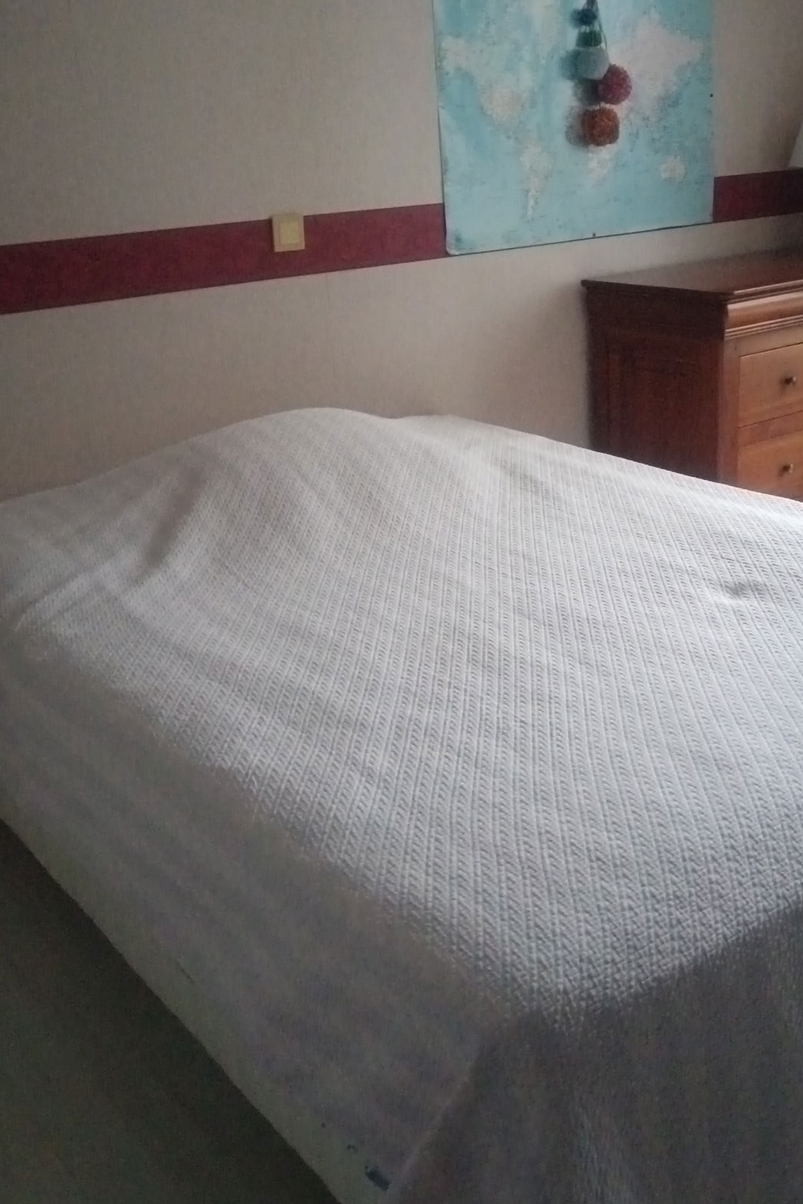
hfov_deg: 35.0
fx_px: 1271
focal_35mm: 38
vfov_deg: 50.4
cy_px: 495
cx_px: 472
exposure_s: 1/16.7
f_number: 1.9
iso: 3321
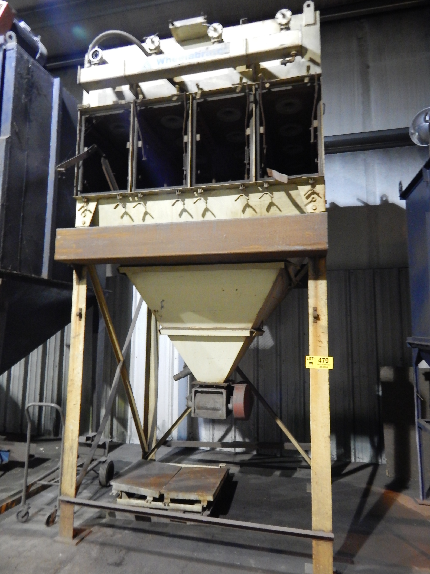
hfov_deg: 61.1
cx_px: 215
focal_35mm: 22
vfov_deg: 76.4
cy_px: 287
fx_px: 364
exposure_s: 1/8
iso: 640
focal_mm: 4
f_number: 3
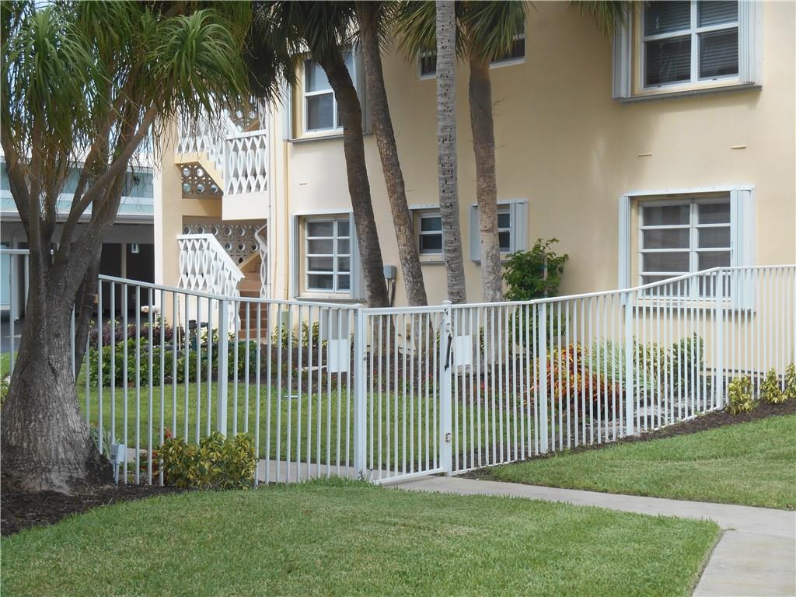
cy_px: 298
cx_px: 398
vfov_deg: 21.0
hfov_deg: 27.8
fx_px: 1610
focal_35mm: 70
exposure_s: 1/320
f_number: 4.5
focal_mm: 12.5
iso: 80
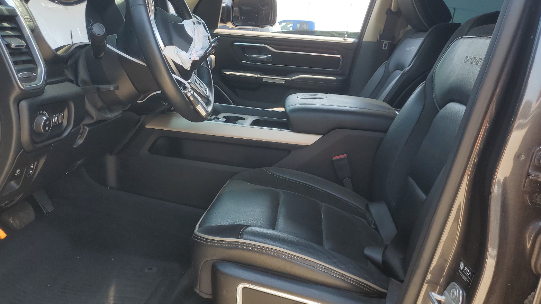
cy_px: 141
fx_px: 416
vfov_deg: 40.2
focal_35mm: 29
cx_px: 266
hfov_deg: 66.1
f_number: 1.5
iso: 50
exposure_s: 1/417
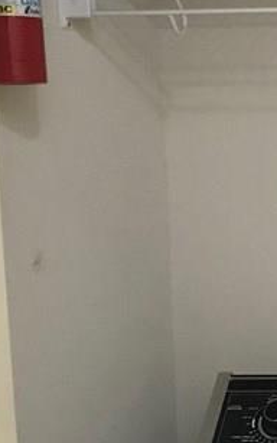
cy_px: 317
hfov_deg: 11.9
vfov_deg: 20.9
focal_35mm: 99
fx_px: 1195
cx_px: 547
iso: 80
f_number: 1.8
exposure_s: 1/15
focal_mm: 3.99
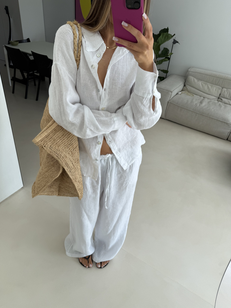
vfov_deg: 71.6
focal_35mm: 24
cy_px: 154
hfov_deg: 56.8
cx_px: 116
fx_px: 214
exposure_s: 1/305
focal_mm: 6.76
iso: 80
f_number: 1.78
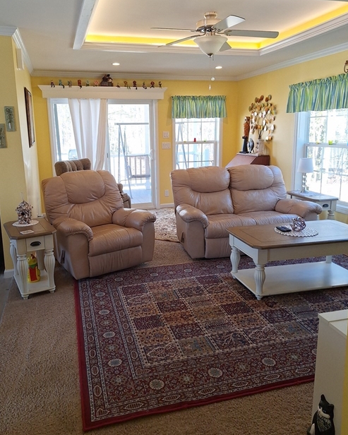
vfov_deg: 62.0
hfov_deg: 51.5
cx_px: 164
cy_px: 194
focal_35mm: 28
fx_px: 360
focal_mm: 5.54
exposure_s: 1/120
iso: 50
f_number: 1.8
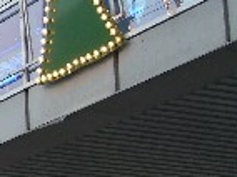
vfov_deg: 7.7
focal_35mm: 189
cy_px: 245
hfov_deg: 9.7
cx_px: -246
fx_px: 1292
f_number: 3.1
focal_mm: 9.5
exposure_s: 1/125
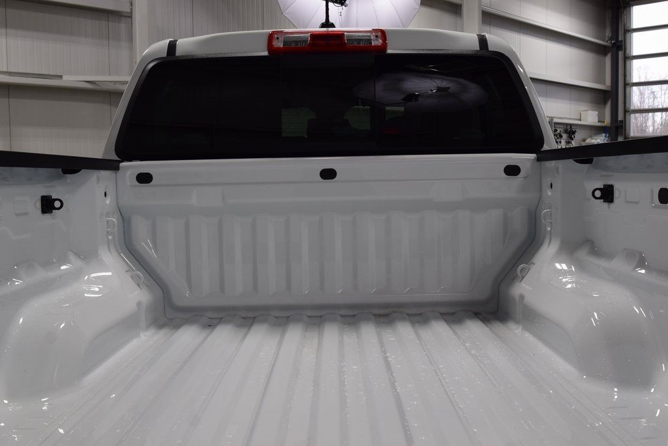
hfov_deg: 53.1
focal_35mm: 36
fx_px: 668
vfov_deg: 36.9
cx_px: 334
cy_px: 223
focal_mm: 24
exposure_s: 1/40
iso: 400
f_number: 7.1
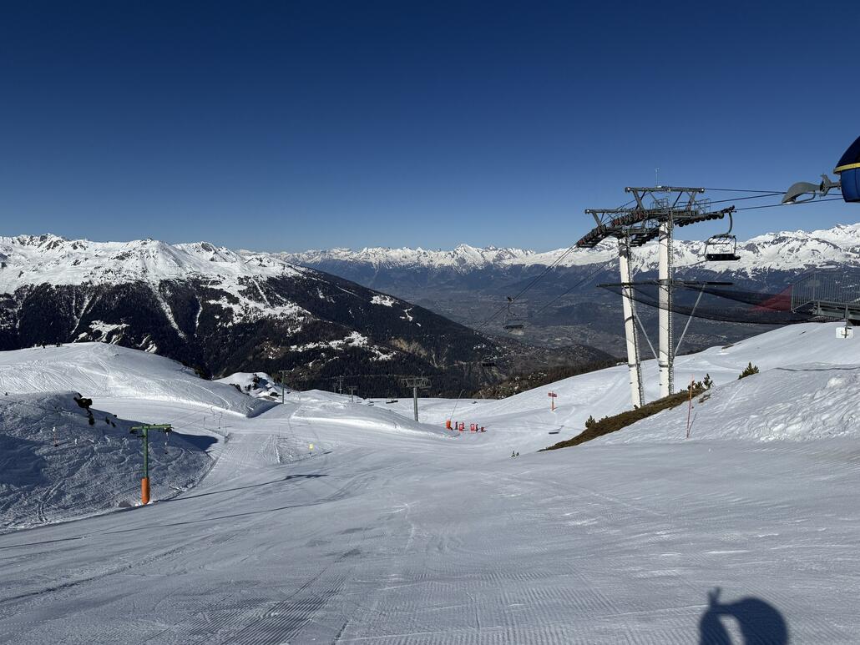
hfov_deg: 71.6
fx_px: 596
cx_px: 430
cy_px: 322
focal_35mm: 24
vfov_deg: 56.8
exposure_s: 1/14286
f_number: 1.78
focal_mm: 6.76
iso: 64
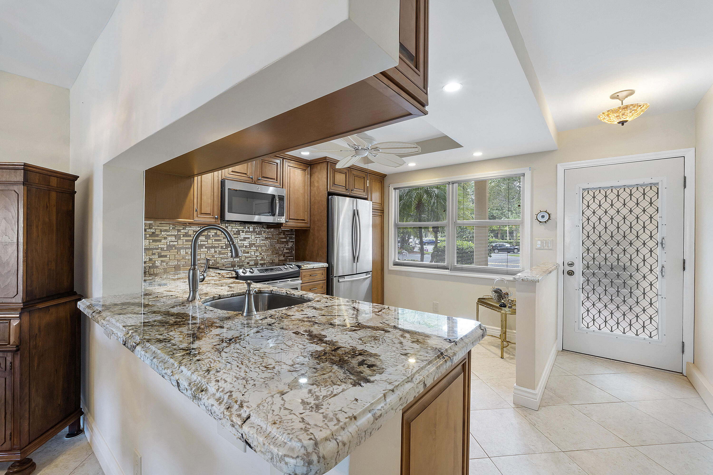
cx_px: 356
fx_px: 297
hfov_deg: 100.4
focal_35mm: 15
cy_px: 238
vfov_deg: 77.3
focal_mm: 10
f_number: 11
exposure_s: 1/3
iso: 160
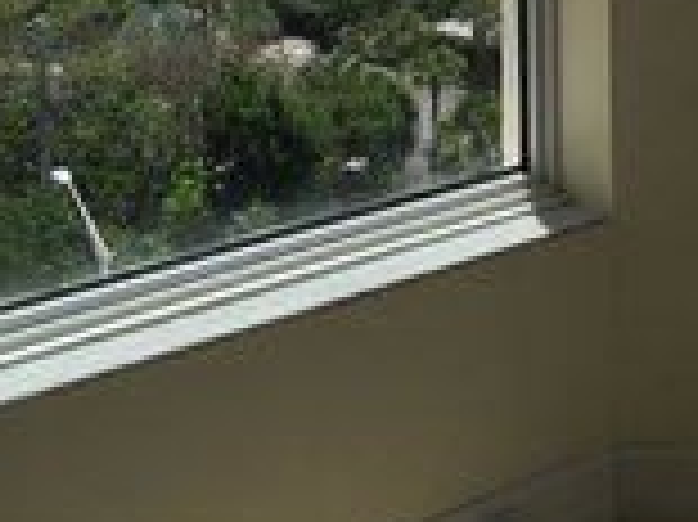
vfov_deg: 17.2
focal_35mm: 80
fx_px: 1612
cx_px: 664
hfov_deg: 23.6
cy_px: -176
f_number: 2.2
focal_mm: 4.15
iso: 32
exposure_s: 1/1163
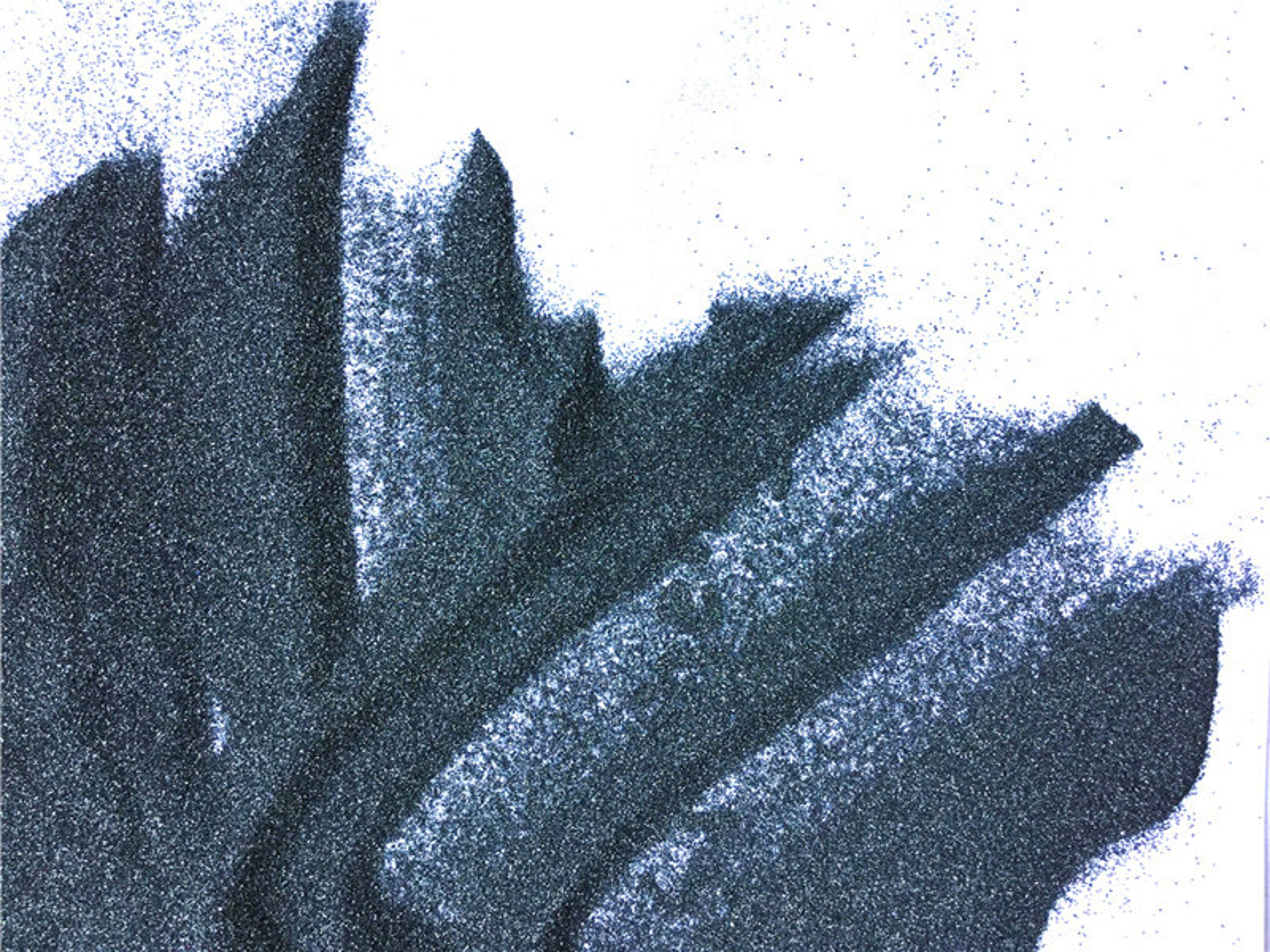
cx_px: 635
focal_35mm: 31
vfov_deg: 45.4
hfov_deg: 58.4
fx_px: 1137
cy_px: 476
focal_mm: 3.3
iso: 32
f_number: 2.4
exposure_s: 1/100
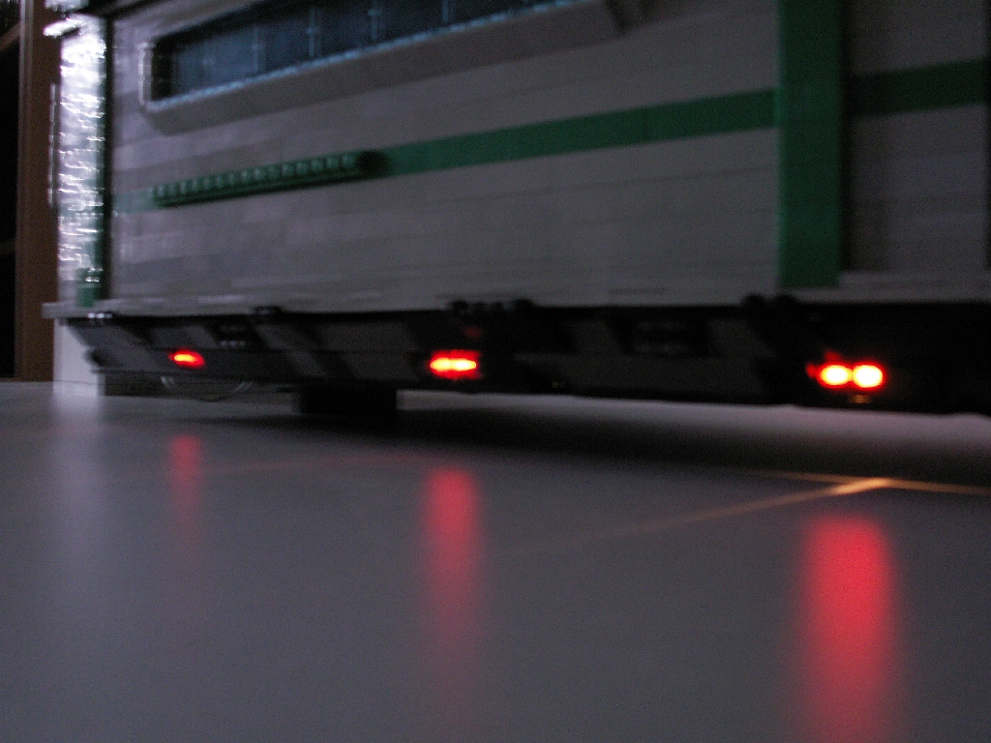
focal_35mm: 40
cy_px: 372
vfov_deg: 36.0
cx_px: 496
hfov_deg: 46.8
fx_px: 1145
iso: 160
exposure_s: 2
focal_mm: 6.56
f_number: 2.8
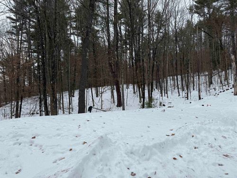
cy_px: 89
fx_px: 164
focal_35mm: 24
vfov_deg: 56.8
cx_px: 118
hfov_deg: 71.6
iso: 80
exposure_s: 1/1174
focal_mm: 6.76
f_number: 1.78
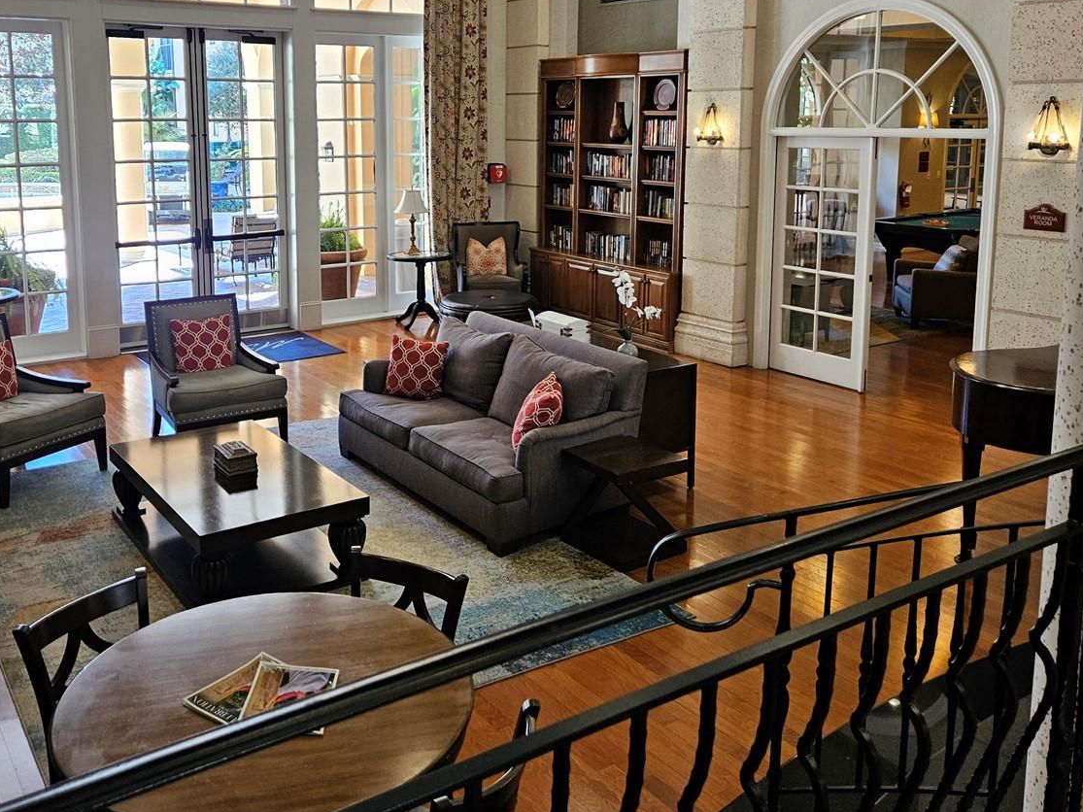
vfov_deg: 42.2
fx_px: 1032
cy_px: 248
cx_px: 448
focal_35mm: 33
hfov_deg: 55.1
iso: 200
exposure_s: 1/120
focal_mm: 5.4
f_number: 1.8
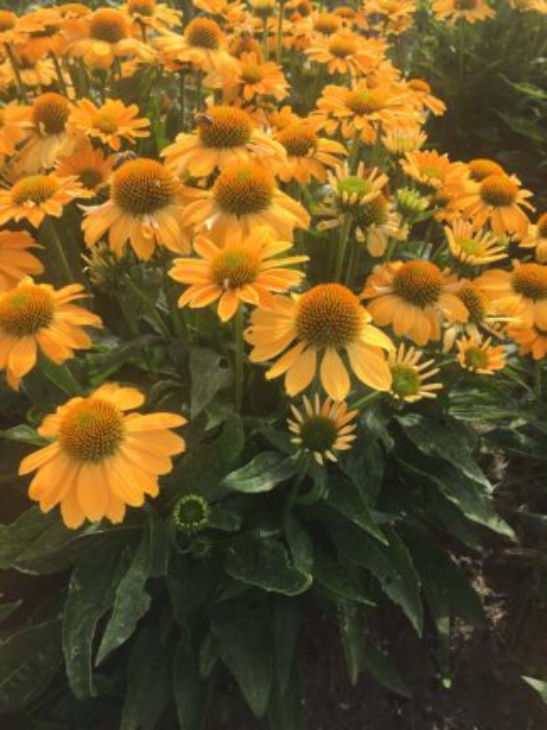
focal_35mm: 29
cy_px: 365
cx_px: 274
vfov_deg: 61.7
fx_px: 611
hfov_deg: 48.2
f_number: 2.2
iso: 32
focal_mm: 4.2
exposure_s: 1/732
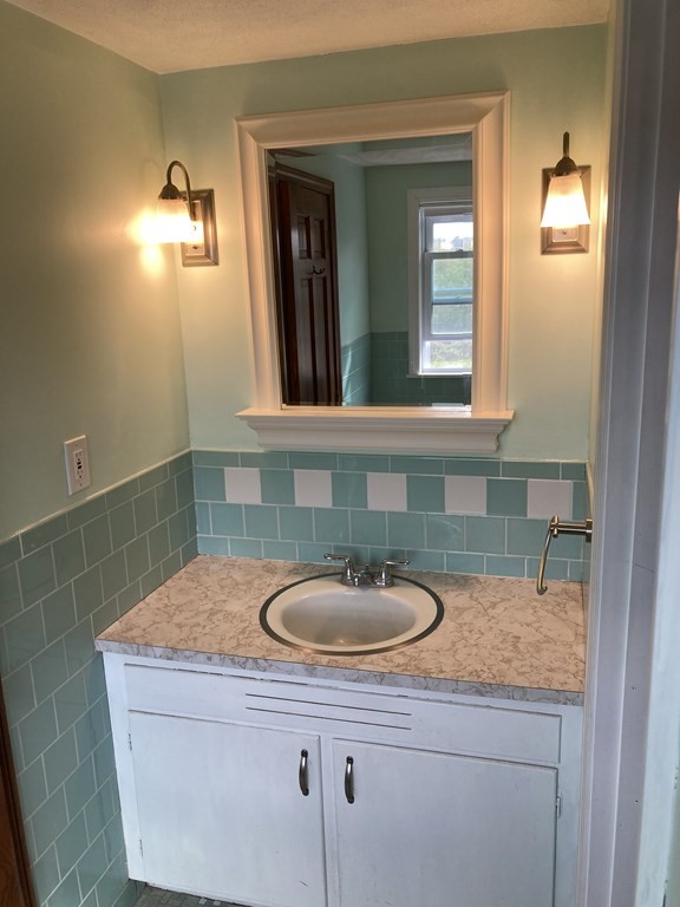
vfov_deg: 63.4
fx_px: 733
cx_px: 340
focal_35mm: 28
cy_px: 454
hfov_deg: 49.7
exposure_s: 1/120
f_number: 1.8
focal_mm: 3.99
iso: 40
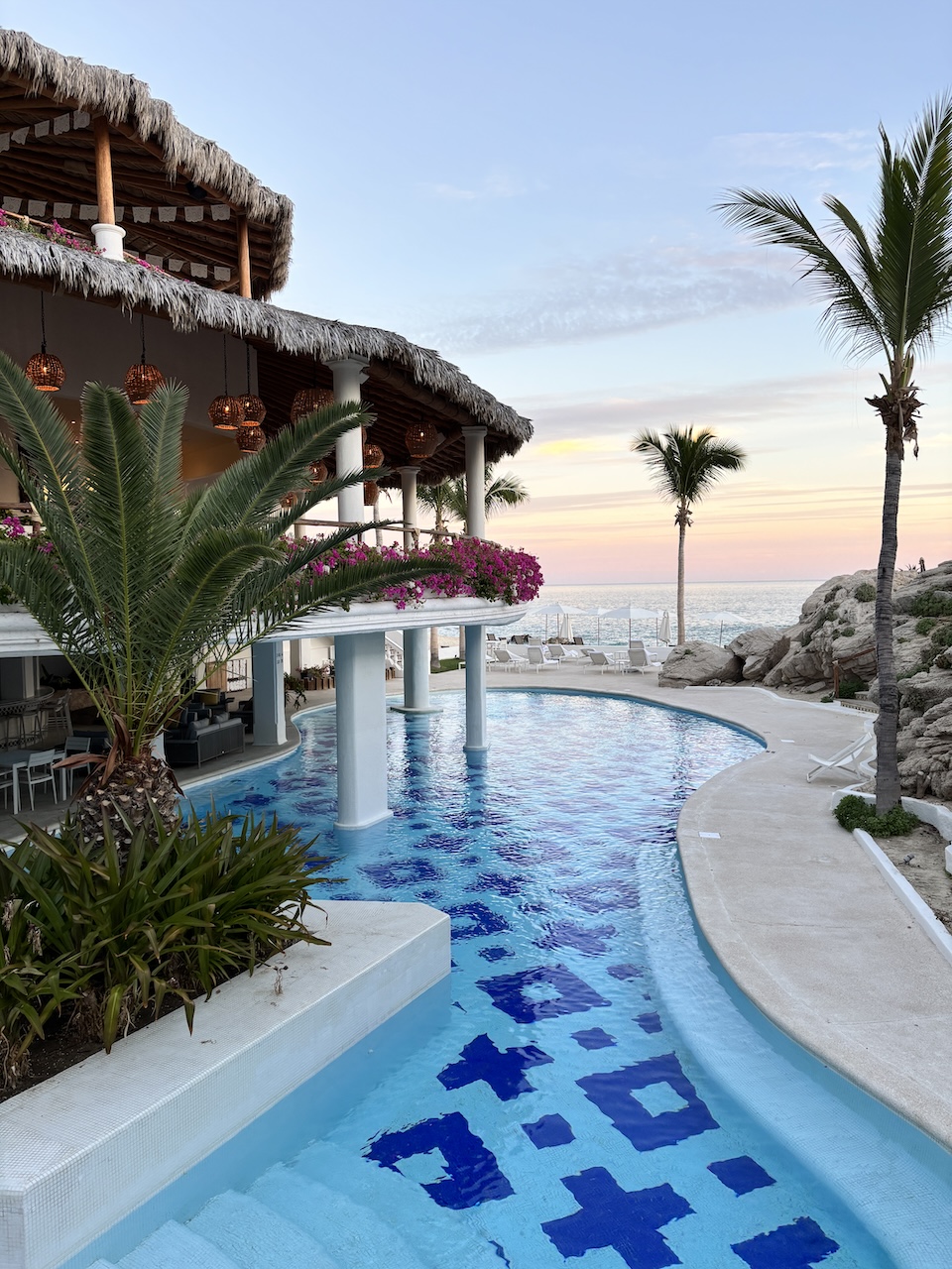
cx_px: 476
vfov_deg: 67.3
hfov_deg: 53.1
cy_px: 634
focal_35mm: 26
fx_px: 953
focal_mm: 5.96
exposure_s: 1/121
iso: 40
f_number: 1.6
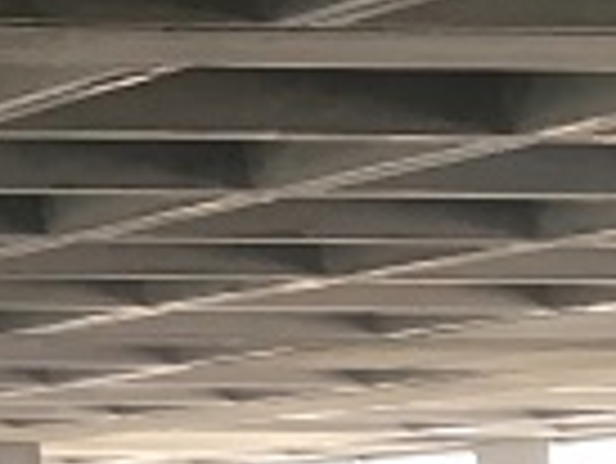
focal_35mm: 216
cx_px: -1317
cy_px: 329
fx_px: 3847
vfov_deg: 6.9
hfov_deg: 7.8
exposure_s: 1/33
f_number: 2.2
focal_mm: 4.15
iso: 40
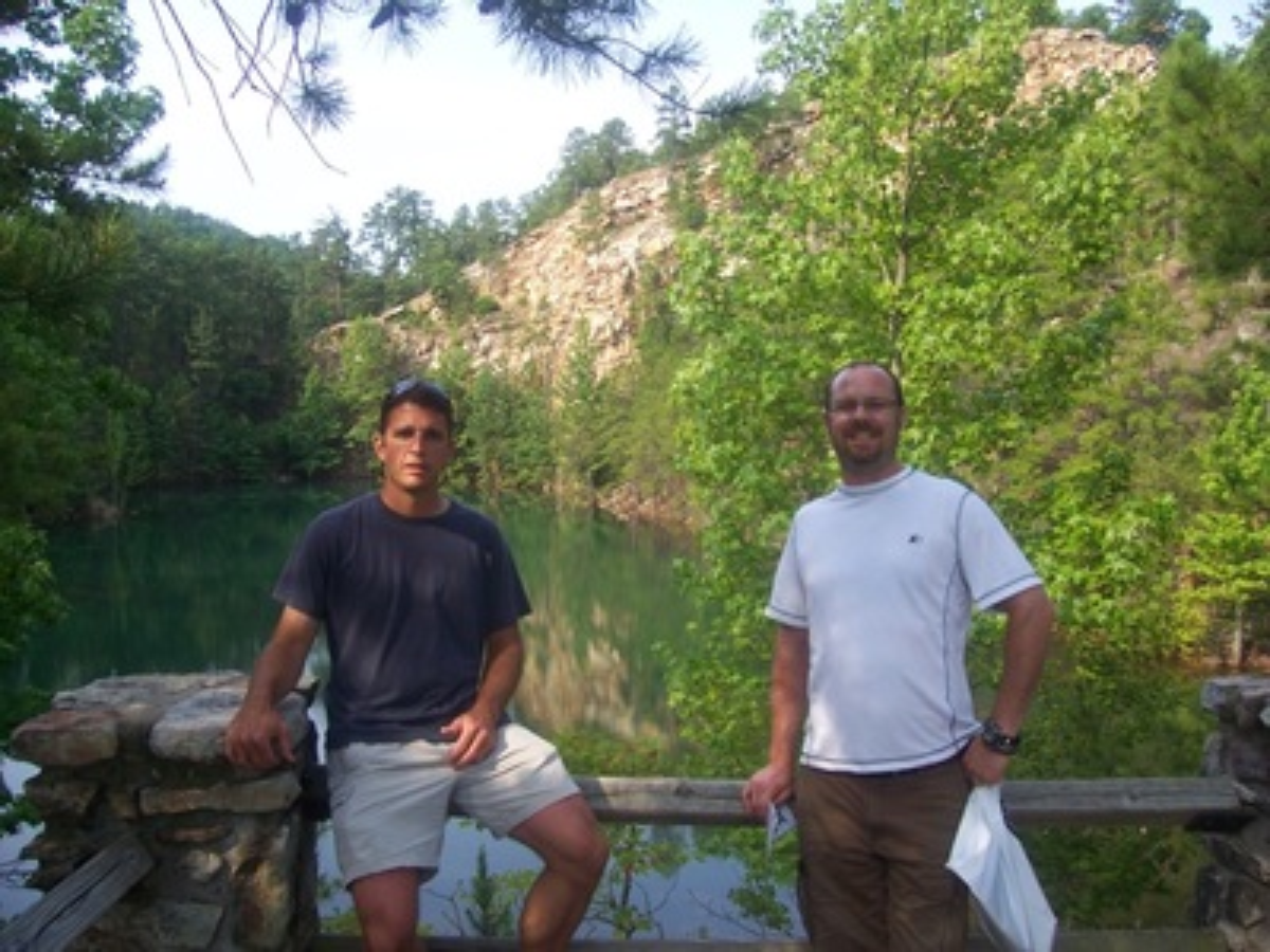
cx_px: 635
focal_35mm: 34
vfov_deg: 41.8
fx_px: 1247
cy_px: 476
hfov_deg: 54.0
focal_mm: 5.6
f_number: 2.7
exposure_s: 1/350
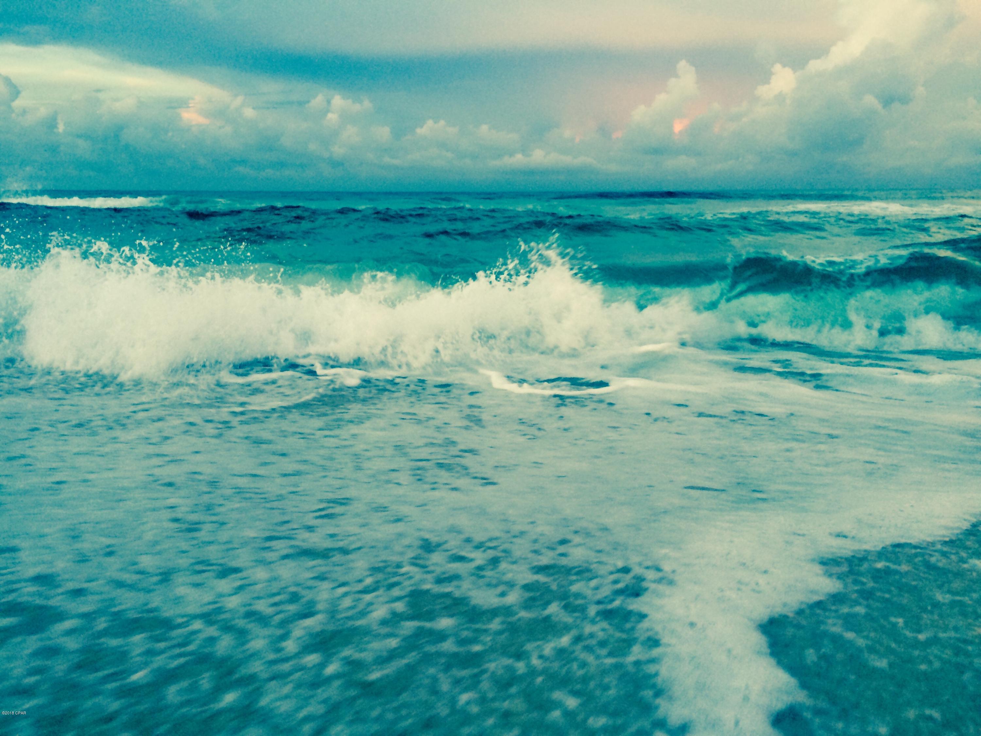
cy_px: 368
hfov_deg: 61.7
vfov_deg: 48.2
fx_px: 822
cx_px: 490
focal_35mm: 29
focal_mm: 4.15
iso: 40
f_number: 2.2
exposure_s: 1/40
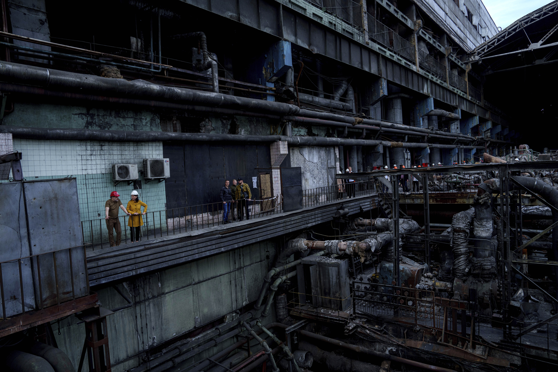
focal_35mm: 24
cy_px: 186
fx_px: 372
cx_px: 279
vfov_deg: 53.1
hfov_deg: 73.7
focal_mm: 24
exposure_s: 1/1000
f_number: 5.6
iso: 500
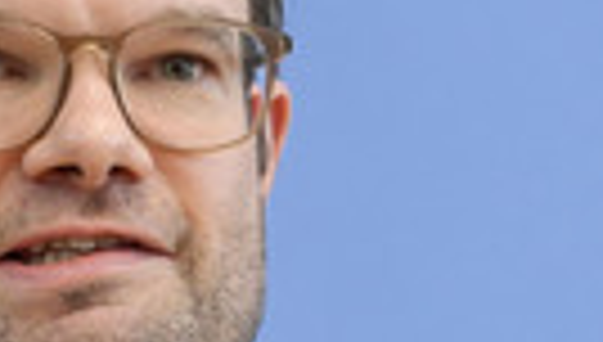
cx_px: 173
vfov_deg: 3.3
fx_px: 5912
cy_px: 342
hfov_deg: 5.8
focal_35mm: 369
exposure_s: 1/640
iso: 4000
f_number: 6.3
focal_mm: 105
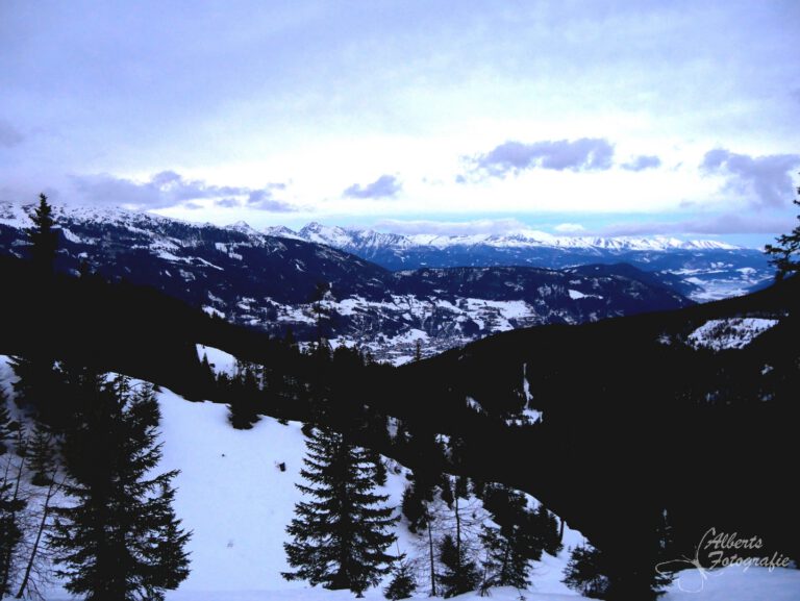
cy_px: 300
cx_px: 400
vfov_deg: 46.8
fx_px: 694
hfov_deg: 59.9
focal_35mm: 30
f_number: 3.6
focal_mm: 15
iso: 800
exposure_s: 1/320
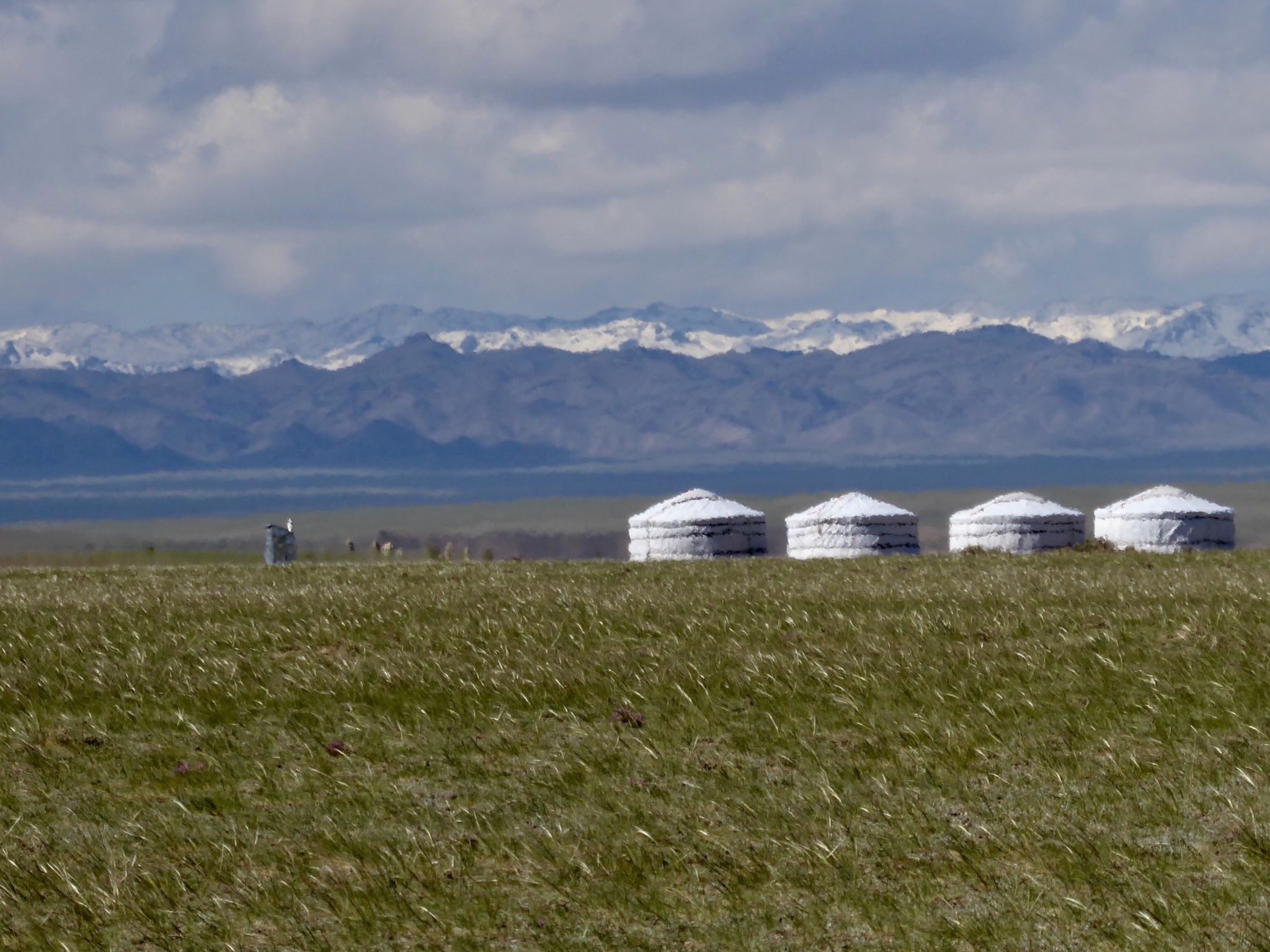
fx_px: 18415
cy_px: 471
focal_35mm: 502
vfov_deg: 3.0
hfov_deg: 3.9
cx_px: 656
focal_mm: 62.1
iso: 80
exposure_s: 1/500
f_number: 6
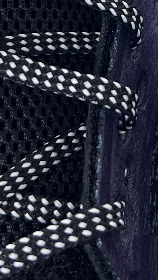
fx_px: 849
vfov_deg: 18.1
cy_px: -23
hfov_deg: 10.4
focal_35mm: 114
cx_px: 210
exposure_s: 1/445
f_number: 1.5
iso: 50
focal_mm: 5.7
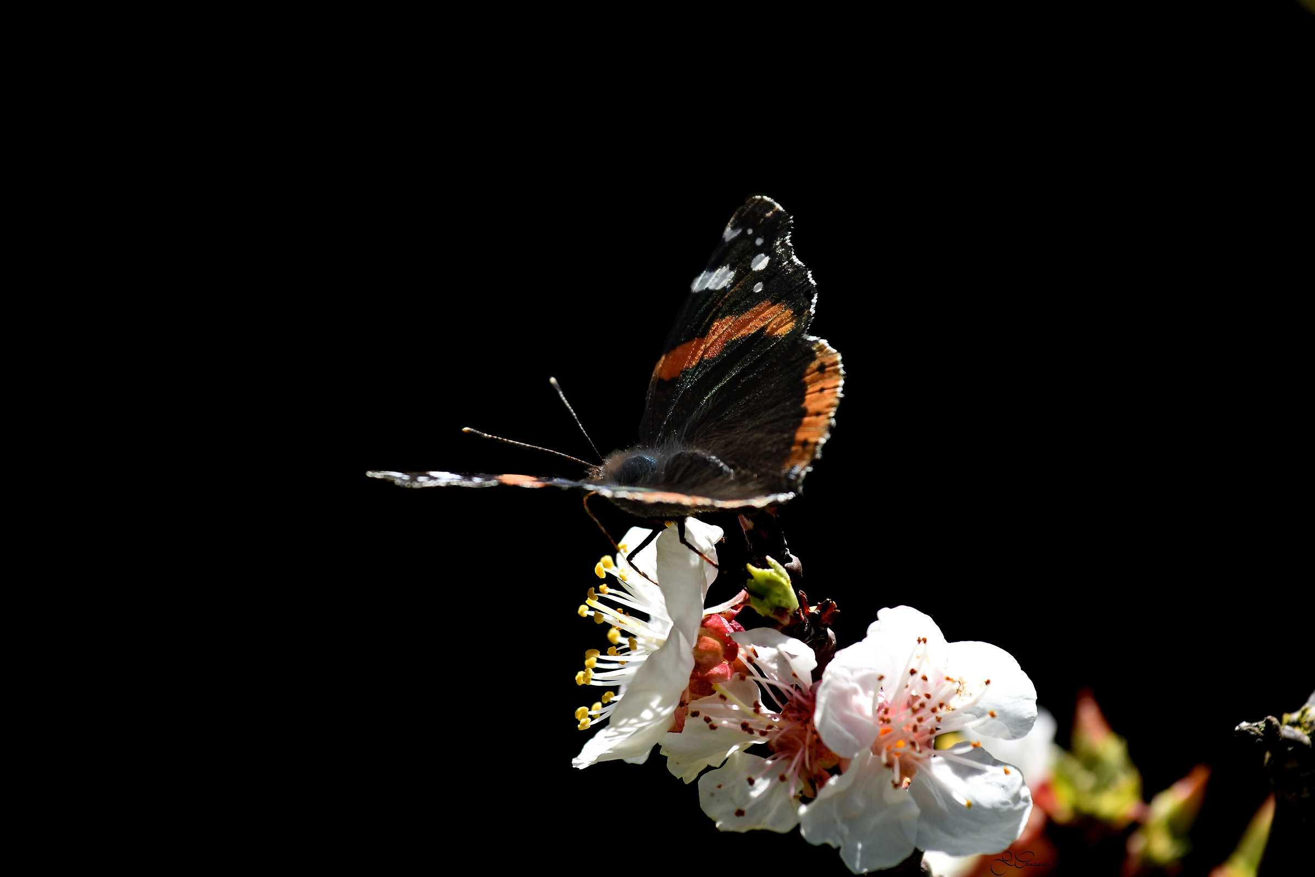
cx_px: 658
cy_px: 438
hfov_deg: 6.9
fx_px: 10957
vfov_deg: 4.6
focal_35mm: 300
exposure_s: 1/320
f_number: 5.6
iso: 100
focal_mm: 200
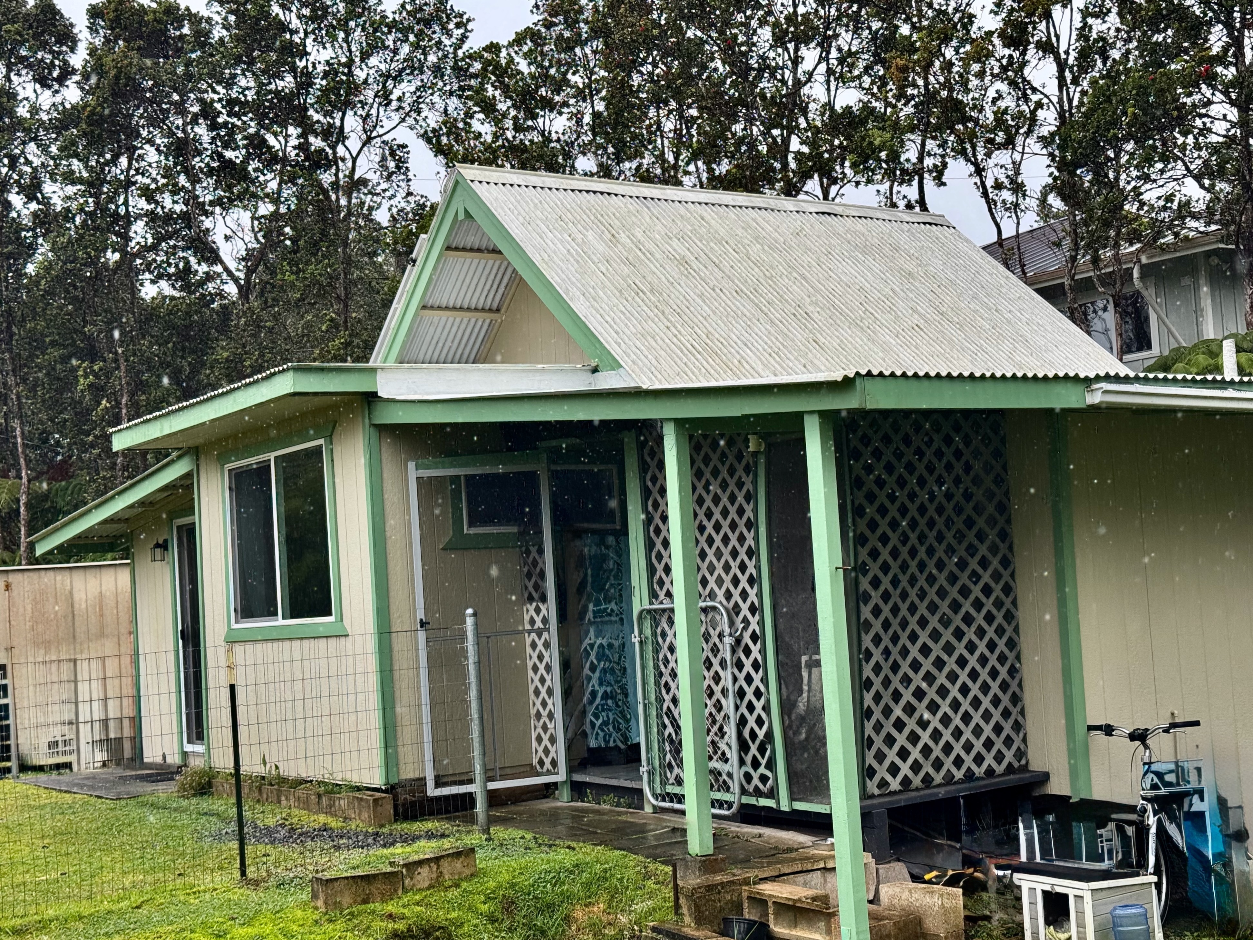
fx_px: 1737
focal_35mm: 48
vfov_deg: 30.3
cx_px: 626
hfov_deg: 39.7
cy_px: 470
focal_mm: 6.76
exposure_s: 1/593
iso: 64
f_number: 1.78
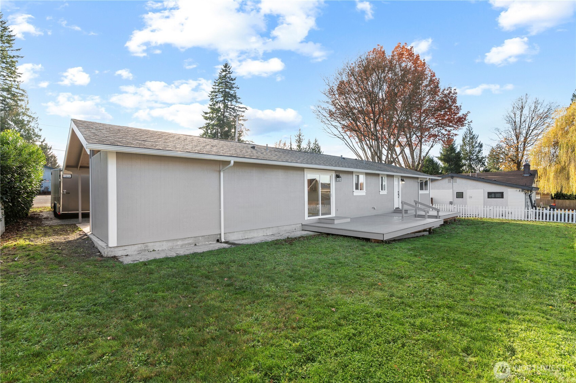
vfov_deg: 73.6
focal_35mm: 16
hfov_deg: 96.8
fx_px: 256
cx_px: 288
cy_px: 192
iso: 200
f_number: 8
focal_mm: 16
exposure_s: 1/80
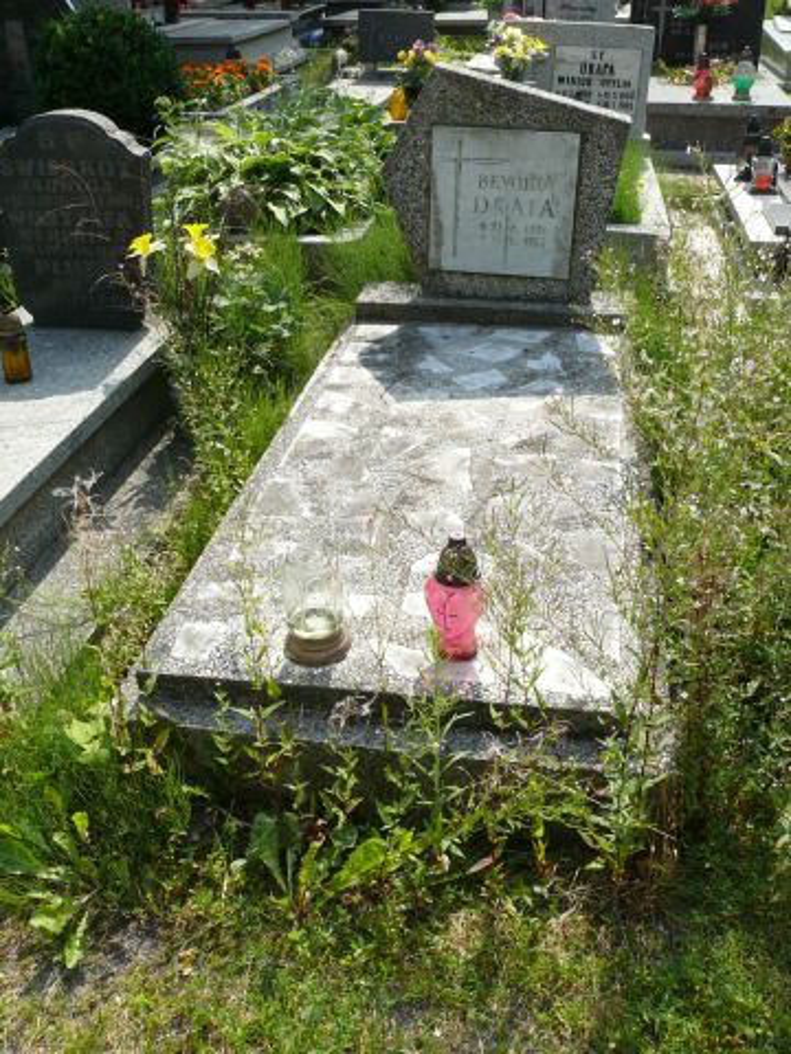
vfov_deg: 52.6
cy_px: 527
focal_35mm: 35
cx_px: 396
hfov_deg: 40.7
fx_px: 1066
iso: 100
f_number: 5.6
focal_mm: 7.4
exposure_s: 1/250
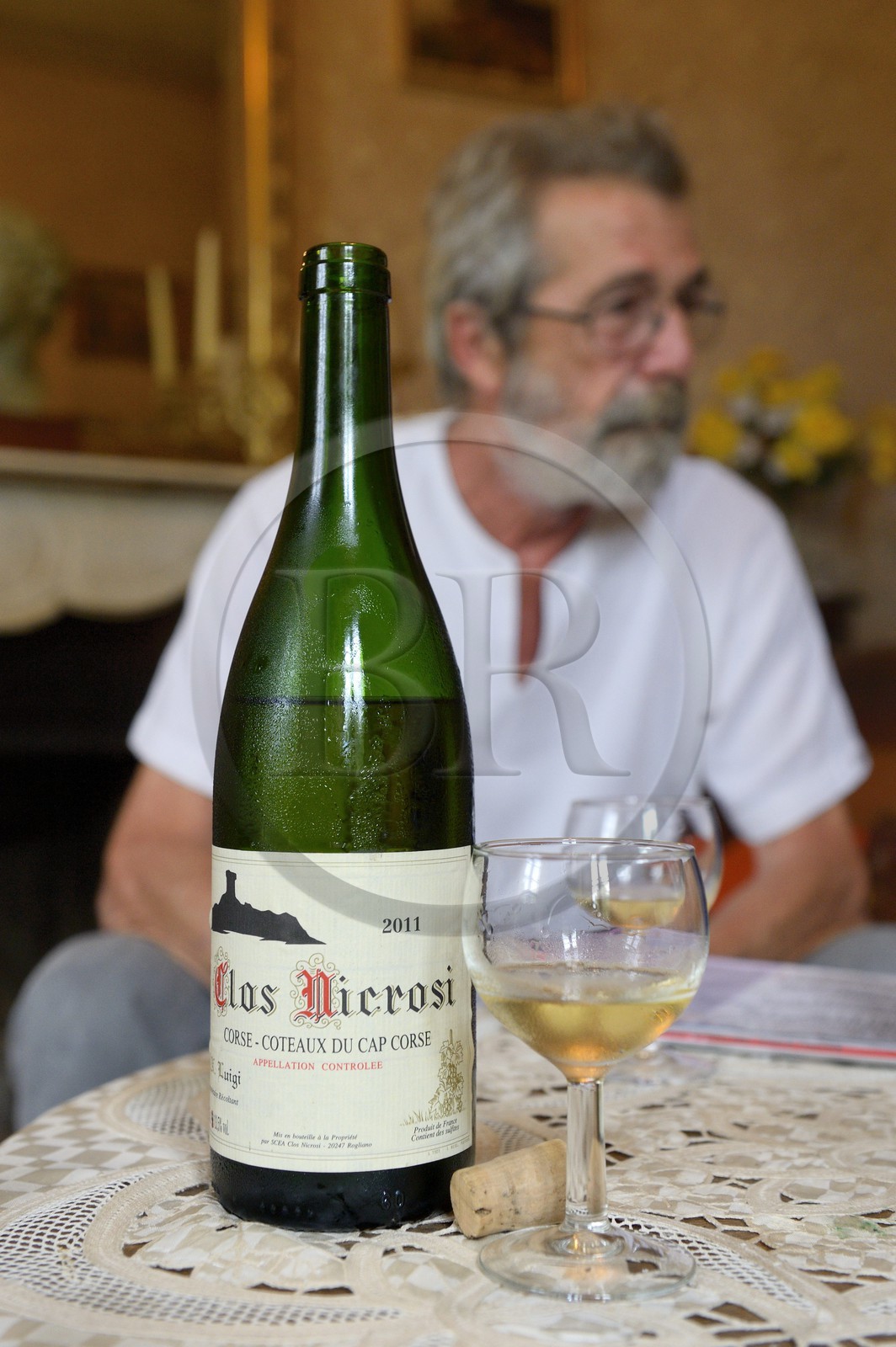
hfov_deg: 29.8
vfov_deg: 43.6
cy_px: 674
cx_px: 448
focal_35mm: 45
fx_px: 1683
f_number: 5
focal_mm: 45
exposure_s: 1/125
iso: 1600
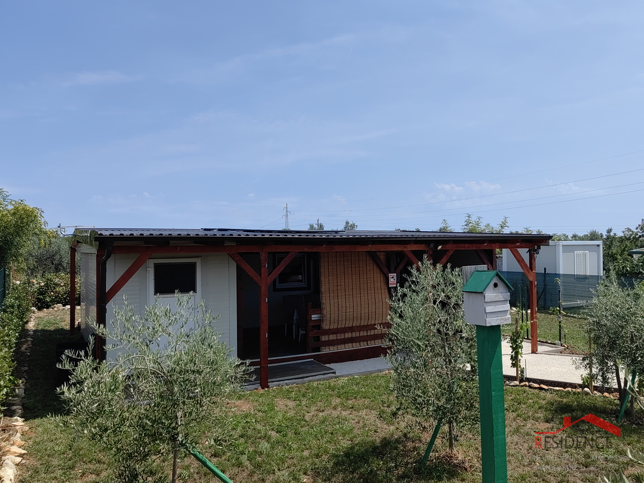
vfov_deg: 51.4
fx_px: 502
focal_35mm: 27
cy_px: 242
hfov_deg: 65.3
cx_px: 322
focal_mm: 5.54
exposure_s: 1/2976
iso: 50
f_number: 1.8
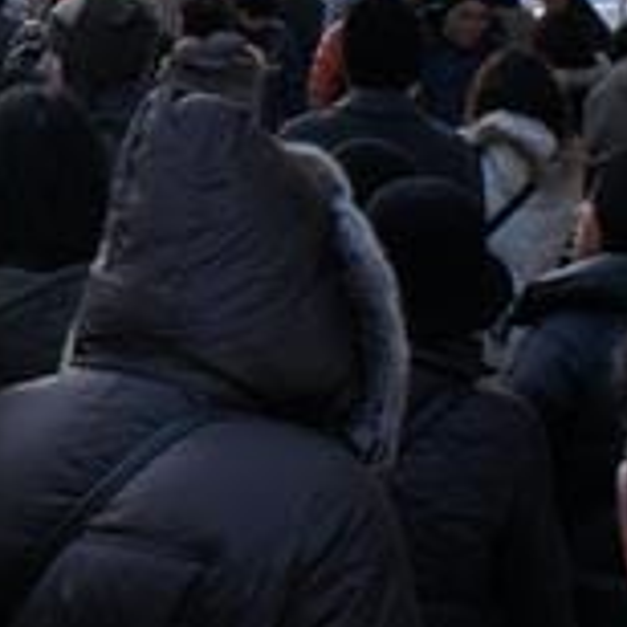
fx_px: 2439
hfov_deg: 13.8
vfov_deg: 14.3
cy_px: -86
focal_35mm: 119
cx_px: -301
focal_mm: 18
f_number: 7.1
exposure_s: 1/160
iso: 200
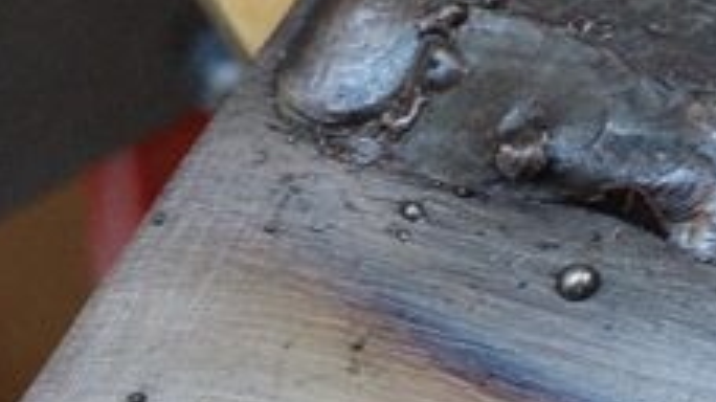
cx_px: 917
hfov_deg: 18.7
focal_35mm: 107
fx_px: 2030
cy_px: 44
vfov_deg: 11.2
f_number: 2.4
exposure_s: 1/20
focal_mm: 4.28
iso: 160
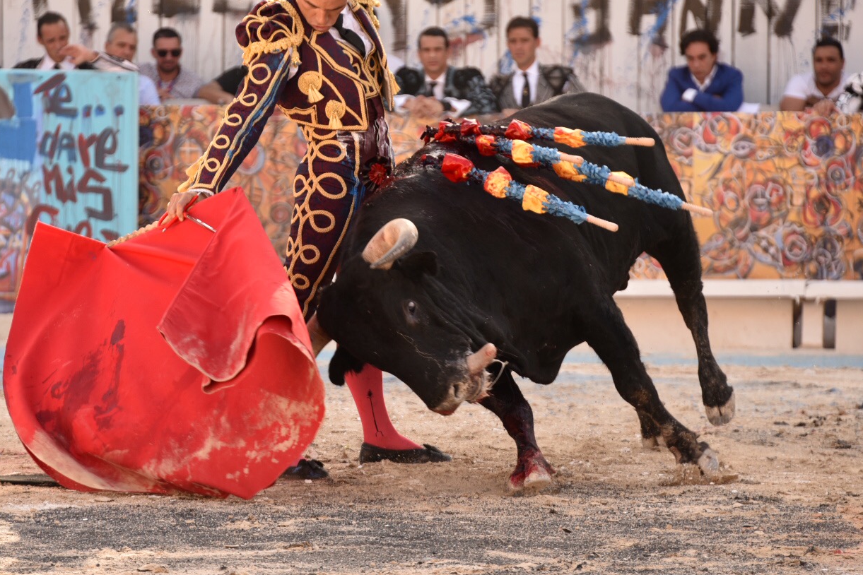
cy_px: 278
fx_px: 6041
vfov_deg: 5.5
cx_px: 365
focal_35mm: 252
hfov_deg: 8.2
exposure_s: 1/640
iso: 640
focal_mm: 190
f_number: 5.6
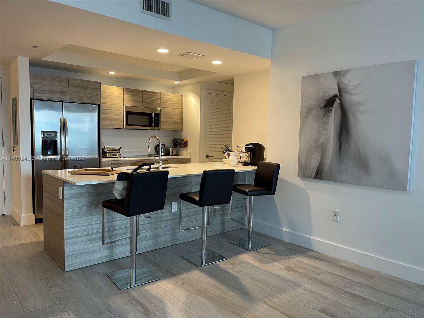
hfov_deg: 67.3
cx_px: 212
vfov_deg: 53.1
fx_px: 318
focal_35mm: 26
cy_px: 159
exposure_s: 1/60
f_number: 1.6
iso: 160
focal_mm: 5.1
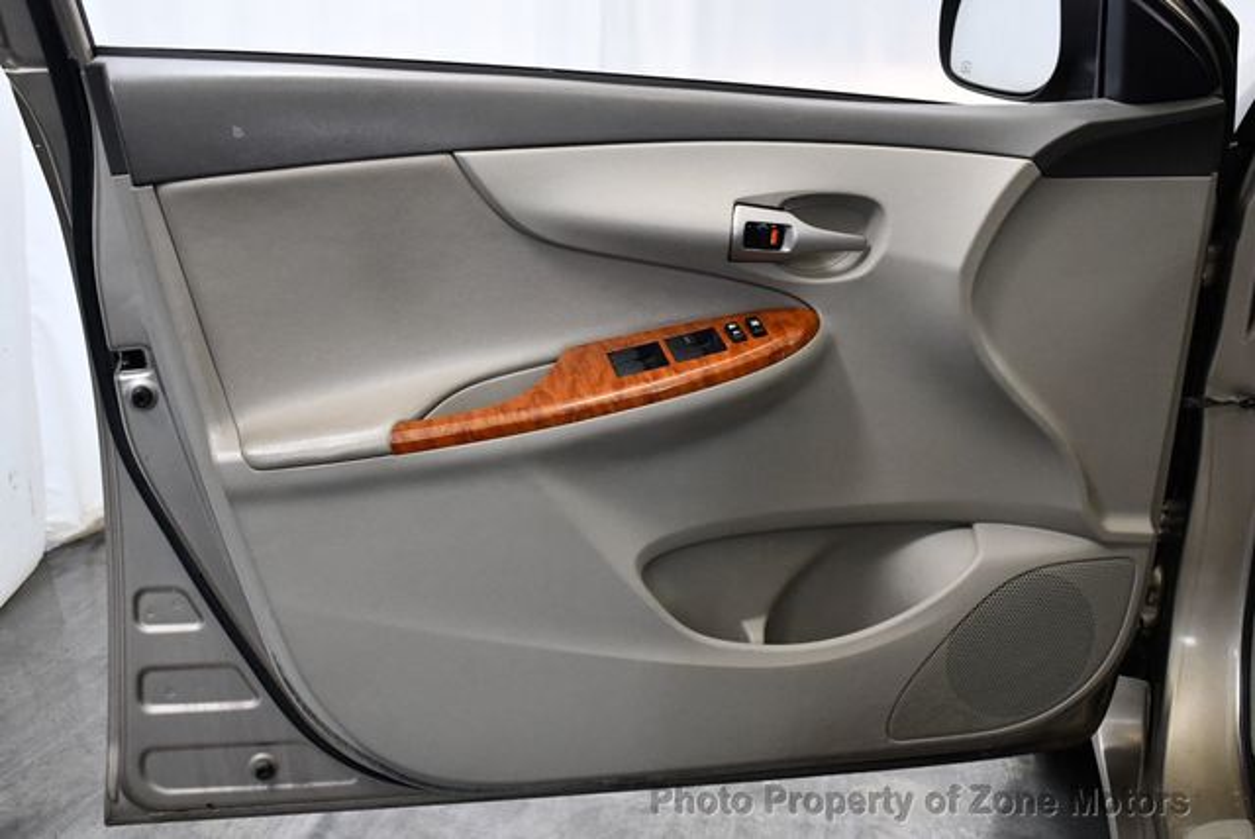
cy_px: 420
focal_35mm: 40
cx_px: 628
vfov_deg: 33.5
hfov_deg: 48.4
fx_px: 1396
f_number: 3.8
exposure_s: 1/125
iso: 1800
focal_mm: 20
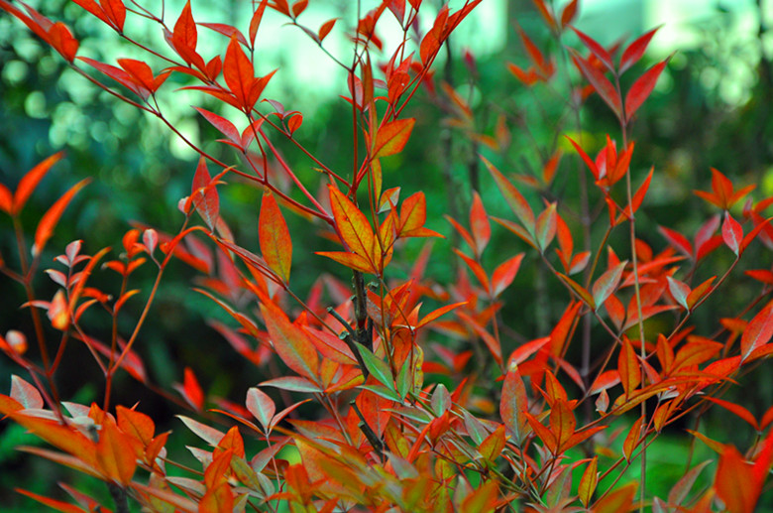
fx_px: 2250
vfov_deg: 13.0
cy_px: 256
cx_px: 386
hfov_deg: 19.5
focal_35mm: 105
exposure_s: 1/60
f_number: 5.3
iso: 400
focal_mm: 70
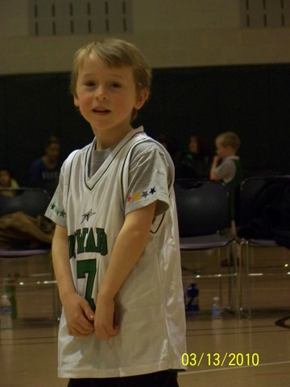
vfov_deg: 8.5
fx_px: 2614
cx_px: 145
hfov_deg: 6.4
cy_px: 194
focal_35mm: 234
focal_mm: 37.4
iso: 400
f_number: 3.6
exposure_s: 1/40
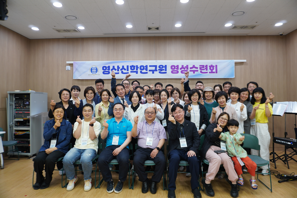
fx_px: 198
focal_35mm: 24
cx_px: 148
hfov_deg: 73.7
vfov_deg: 53.1
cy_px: 99
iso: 160
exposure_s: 1/30
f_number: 3.5
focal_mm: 16
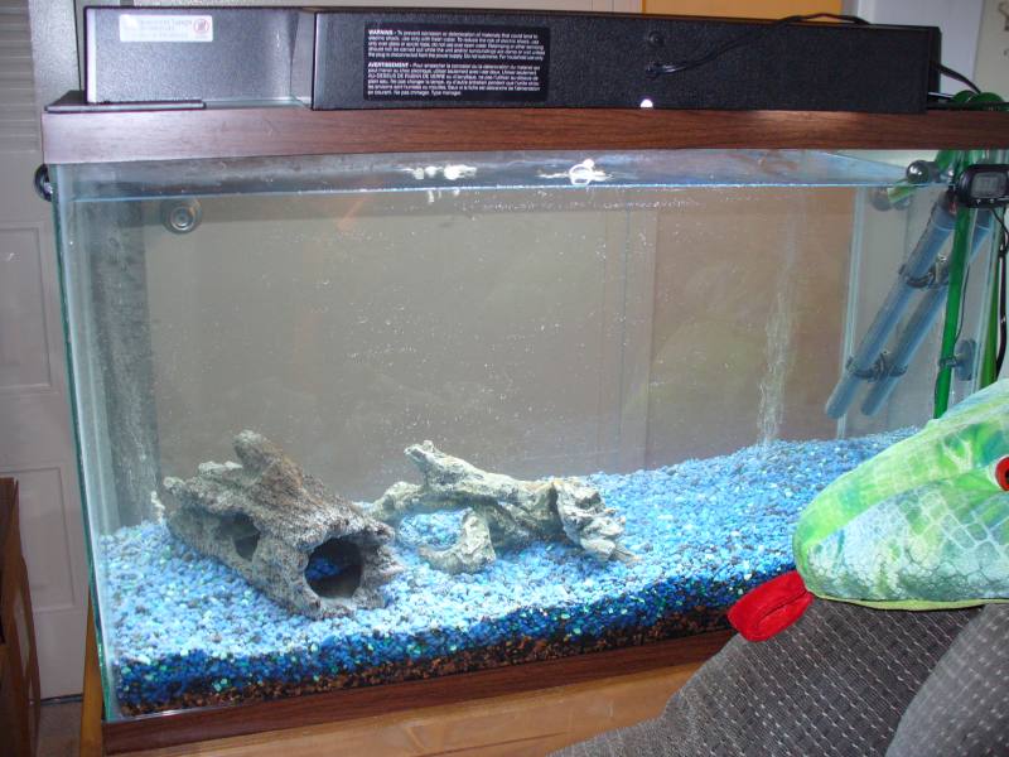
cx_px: 504
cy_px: 378
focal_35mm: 37
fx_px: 1078
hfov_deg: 50.1
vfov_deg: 38.7
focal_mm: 6.1
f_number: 2.8
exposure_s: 1/8
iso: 100
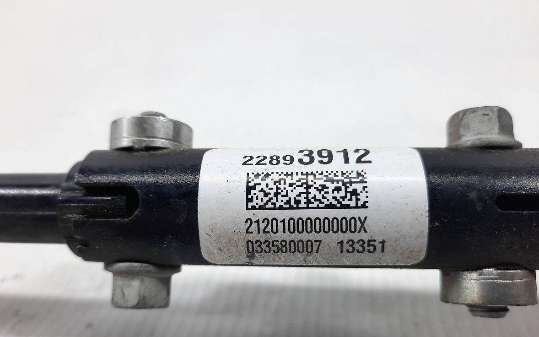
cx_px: 268
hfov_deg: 68.4
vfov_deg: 45.9
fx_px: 397
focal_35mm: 27
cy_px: 191
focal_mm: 4.6
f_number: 2
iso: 40
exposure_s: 1/50
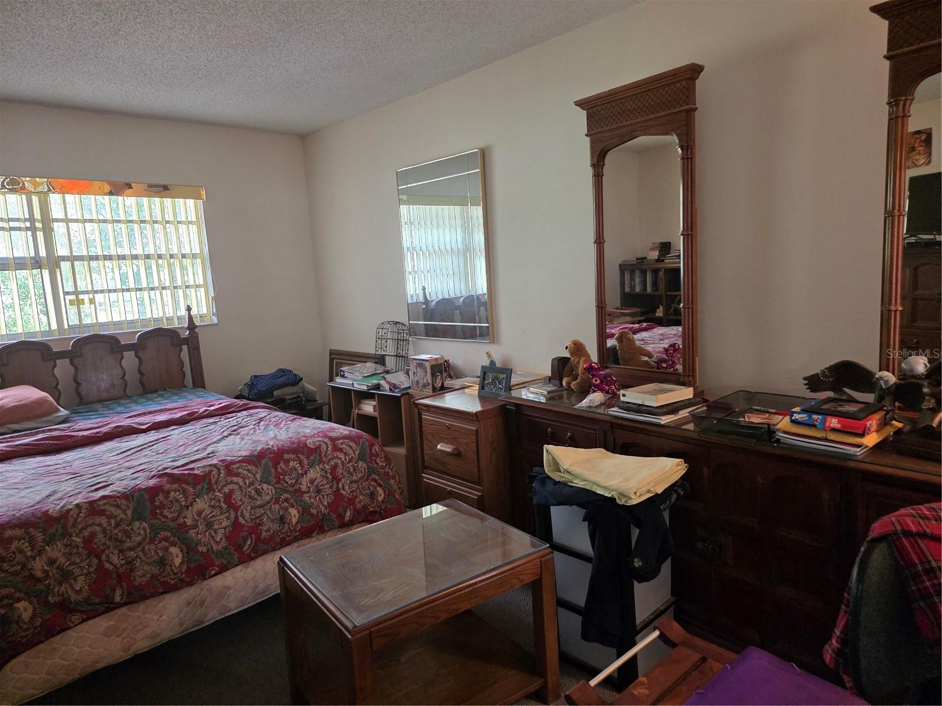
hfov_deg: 73.9
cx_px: 471
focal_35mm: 23
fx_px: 626
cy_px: 353
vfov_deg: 58.9
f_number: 1.7
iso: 500
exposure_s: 1/120
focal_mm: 6.25
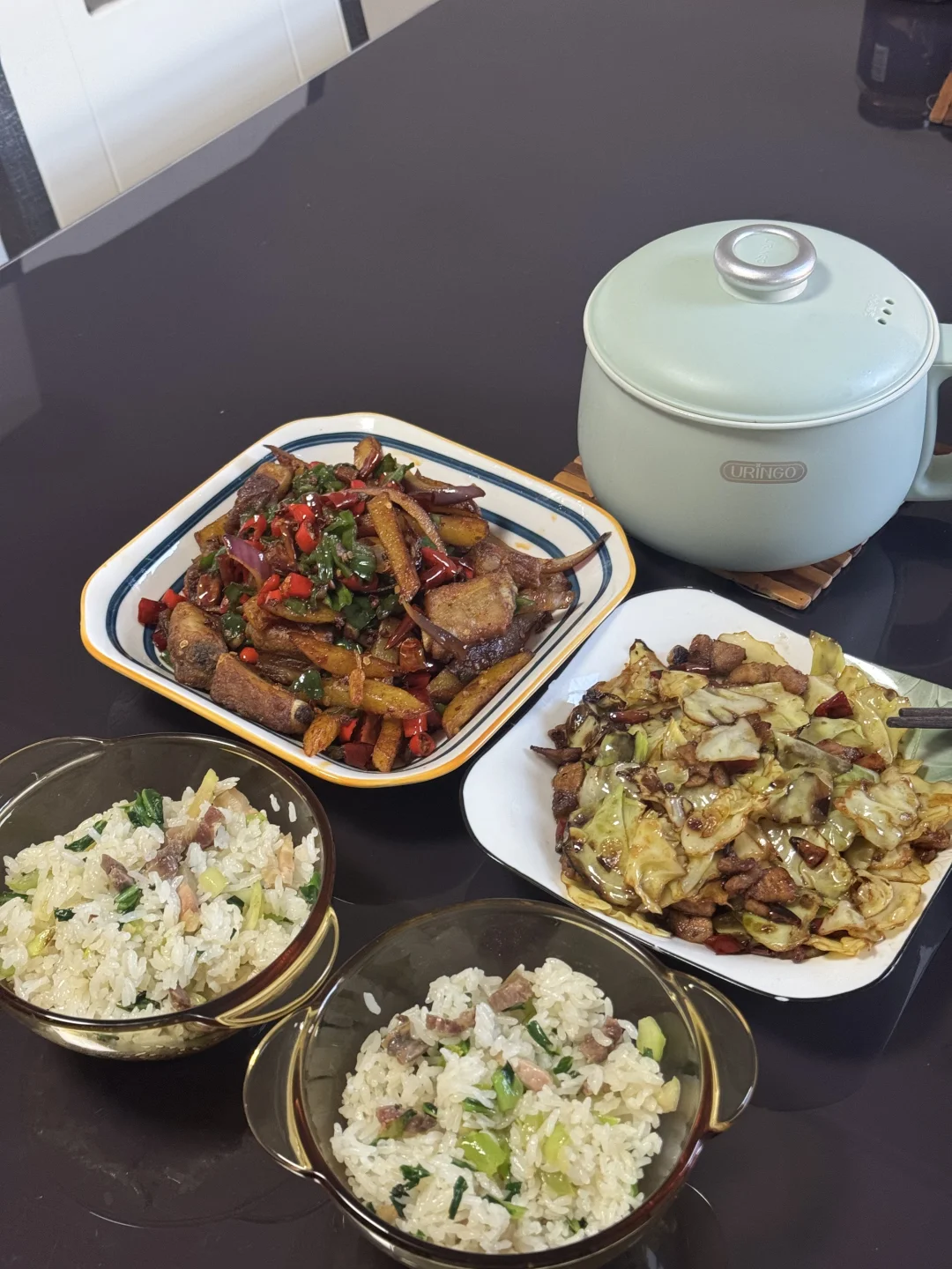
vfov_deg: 39.7
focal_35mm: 48
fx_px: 1760
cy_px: 634
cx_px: 476
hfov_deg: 30.3
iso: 400
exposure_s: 1/33
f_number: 1.78
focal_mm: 6.76
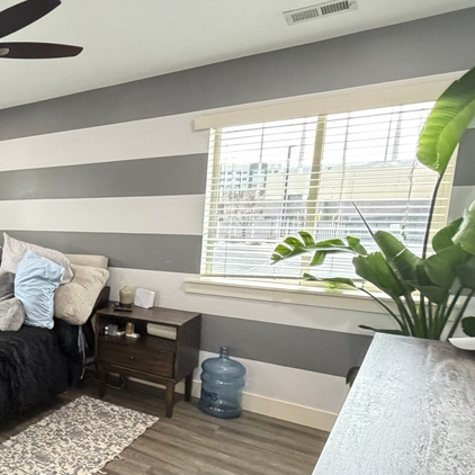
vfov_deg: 53.7
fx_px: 466
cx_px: -72
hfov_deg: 40.8
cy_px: 285
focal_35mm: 30
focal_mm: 2.22
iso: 640
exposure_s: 1/60
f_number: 2.2
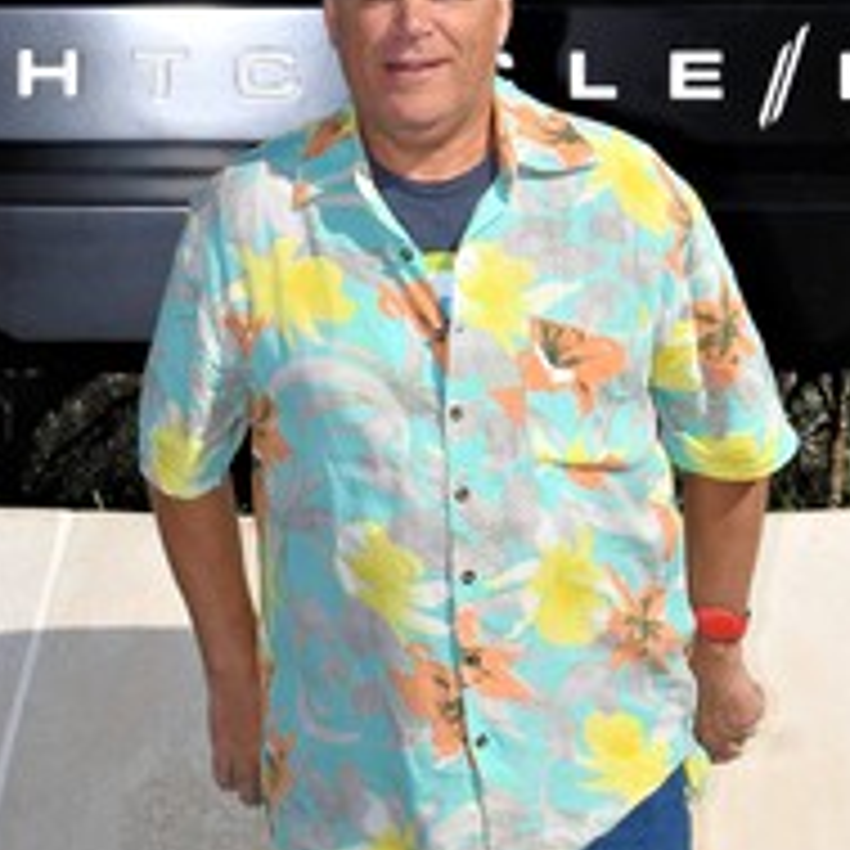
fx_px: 3750
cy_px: 58
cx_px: 396
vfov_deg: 12.8
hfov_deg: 12.9
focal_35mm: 135
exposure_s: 1/250
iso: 100
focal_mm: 26
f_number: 10
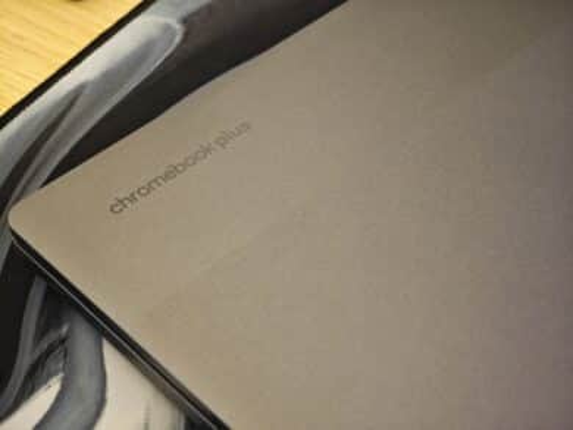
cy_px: 215
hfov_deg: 26.0
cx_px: 286
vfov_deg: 19.7
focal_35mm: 75
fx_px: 1242
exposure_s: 1/50
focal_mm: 12.28
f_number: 1.8
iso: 800
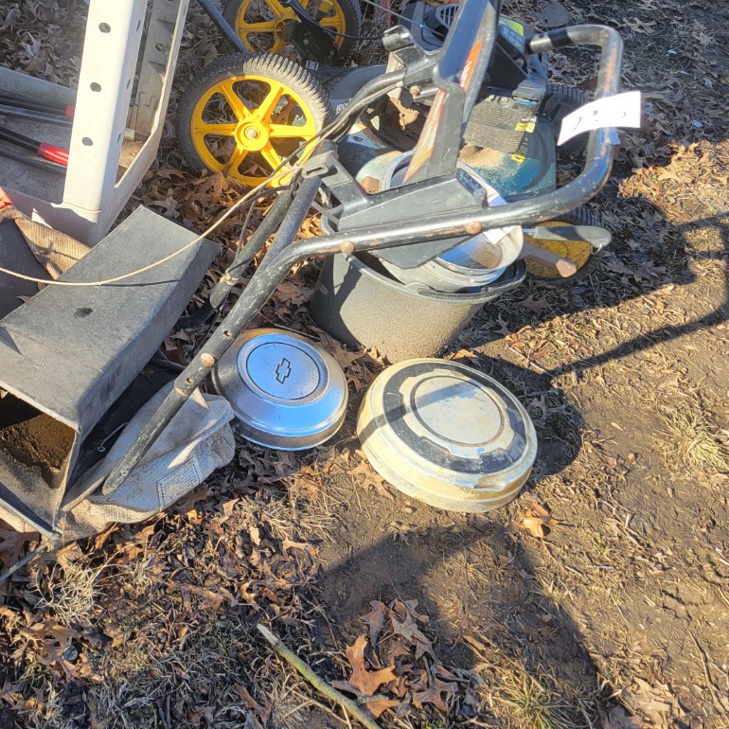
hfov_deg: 37.1
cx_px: 99
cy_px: 339
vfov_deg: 39.1
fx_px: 1025
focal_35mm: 43
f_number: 1.8
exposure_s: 1/276
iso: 40
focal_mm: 5.4
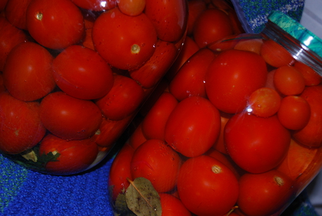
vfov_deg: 28.2
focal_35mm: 48
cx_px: 161
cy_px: 108
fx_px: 430
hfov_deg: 41.0
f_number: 5
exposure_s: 1/60
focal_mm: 32
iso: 200
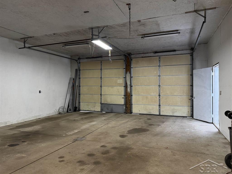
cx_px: 116
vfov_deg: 56.8
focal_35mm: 24
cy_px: 87
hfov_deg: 71.6
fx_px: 161
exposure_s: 1/120
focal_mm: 6.76
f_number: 1.78
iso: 200
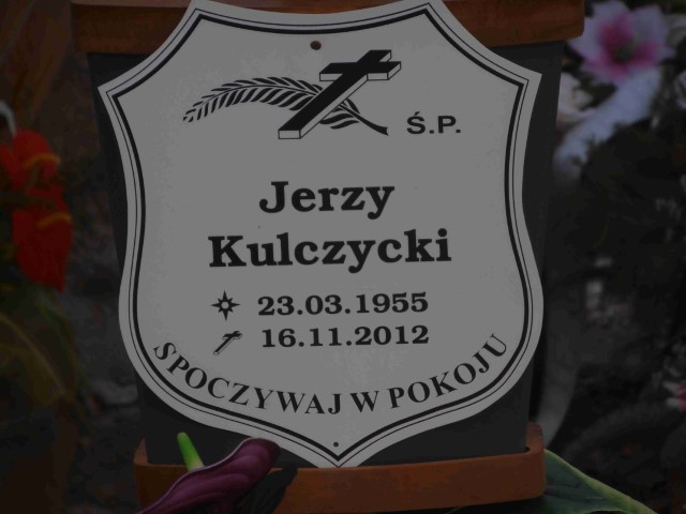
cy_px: 257
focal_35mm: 240
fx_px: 4756
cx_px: 343
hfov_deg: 8.2
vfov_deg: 6.2
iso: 80
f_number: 5.7
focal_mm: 42.54
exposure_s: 1/200
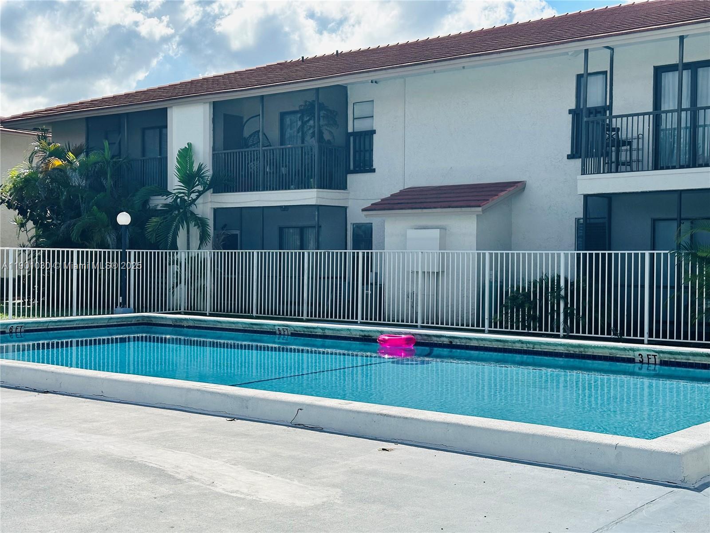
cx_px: 355
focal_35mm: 48
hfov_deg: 39.7
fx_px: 985
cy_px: 266
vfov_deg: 30.3
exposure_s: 1/5556
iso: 64
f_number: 1.78
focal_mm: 6.86
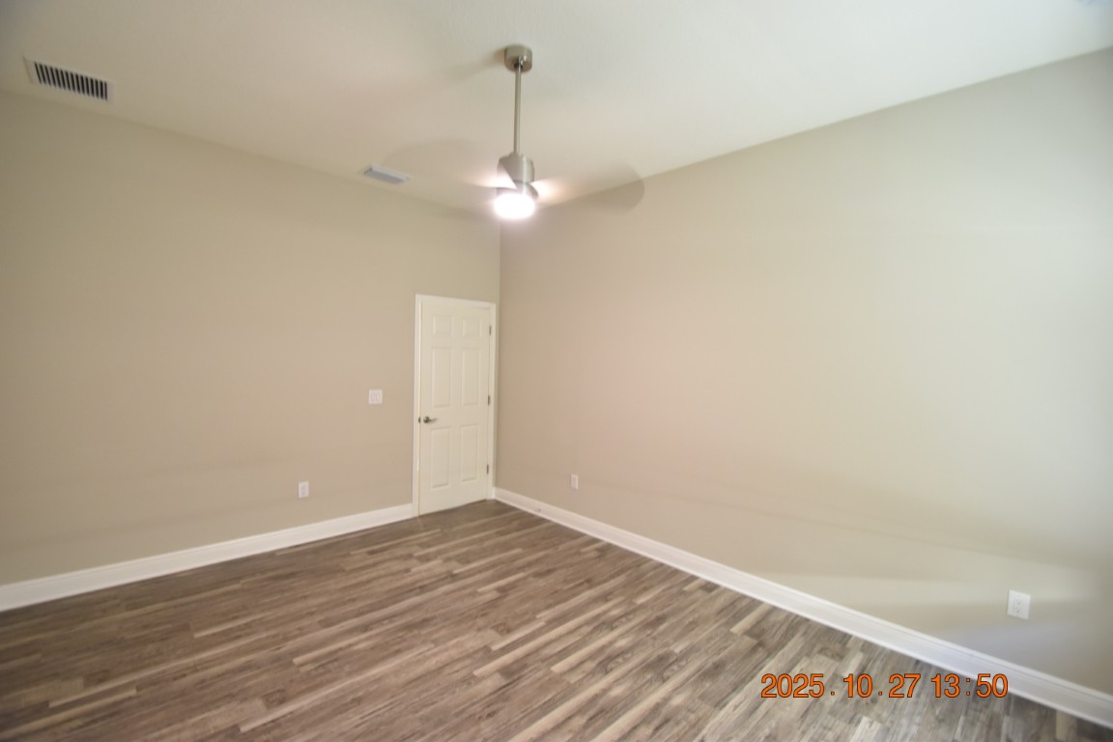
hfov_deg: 100.4
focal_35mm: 15
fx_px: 464
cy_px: 371
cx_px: 556
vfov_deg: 77.3
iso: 800
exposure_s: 1/10
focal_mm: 10
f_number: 3.5
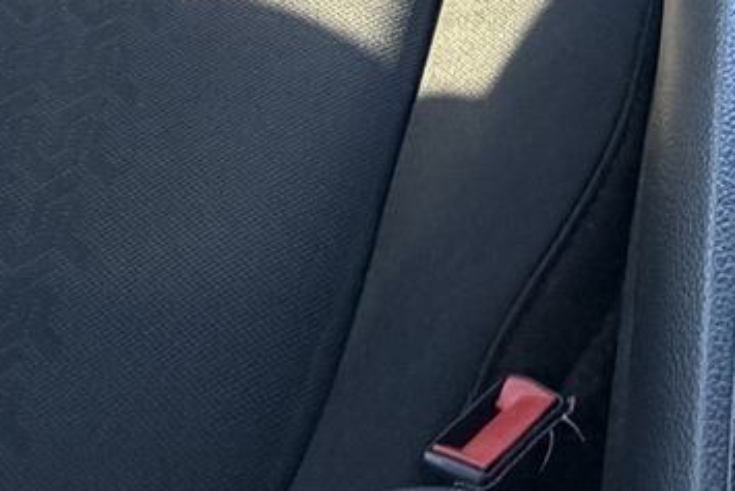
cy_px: -880
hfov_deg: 22.9
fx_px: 1716
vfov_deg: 11.5
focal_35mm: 84
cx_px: 781
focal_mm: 2.22
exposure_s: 1/98
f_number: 2.2
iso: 320
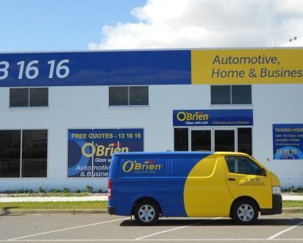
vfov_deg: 29.2
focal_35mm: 52
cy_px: 121
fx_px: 467
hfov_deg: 36.0
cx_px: 148
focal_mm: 8.8
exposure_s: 1/500
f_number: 4.5
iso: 80
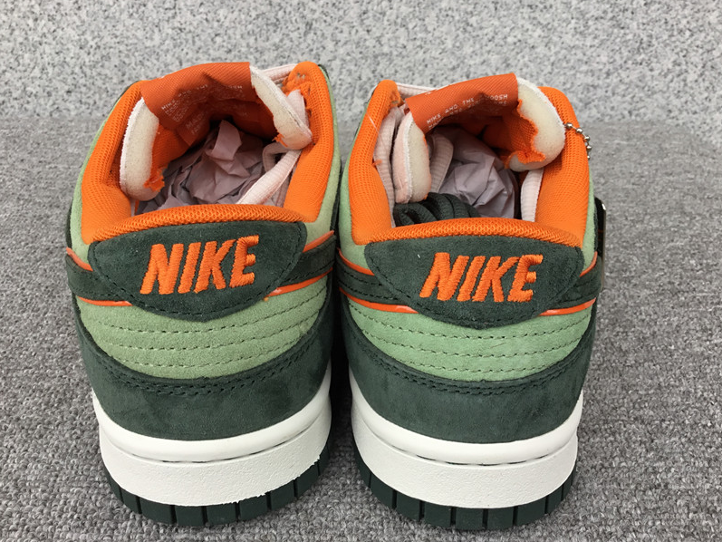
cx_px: 368
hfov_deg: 52.6
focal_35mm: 35
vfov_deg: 40.7
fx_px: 730
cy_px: 281
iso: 25
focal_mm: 3.3
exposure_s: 1/50
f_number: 2.4
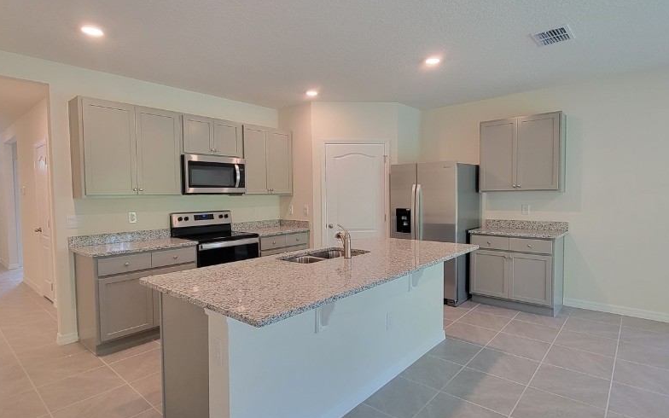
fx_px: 328
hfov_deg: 91.1
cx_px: 344
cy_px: 202
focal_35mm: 18
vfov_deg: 65.0
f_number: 2.2
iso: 200
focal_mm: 2.2
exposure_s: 1/60
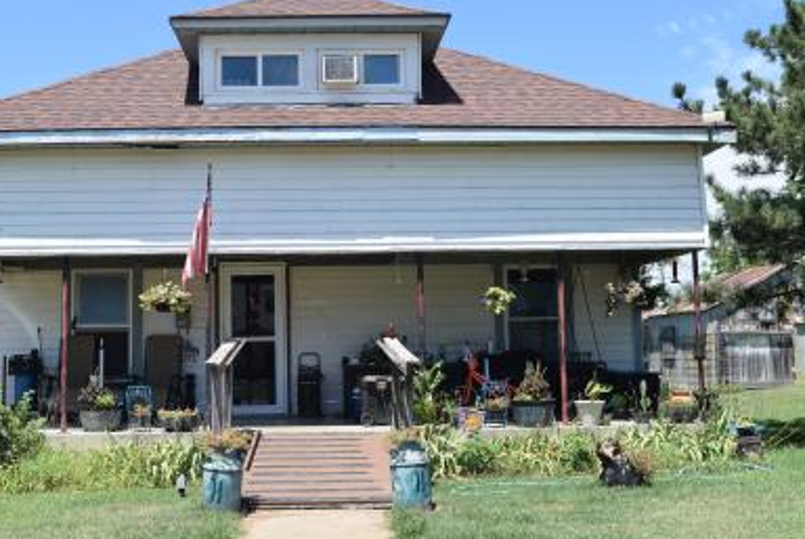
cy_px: 262
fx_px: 940
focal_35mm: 42
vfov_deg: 32.0
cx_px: 340
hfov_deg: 46.2
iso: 200
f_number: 9
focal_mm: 24
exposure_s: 1/320
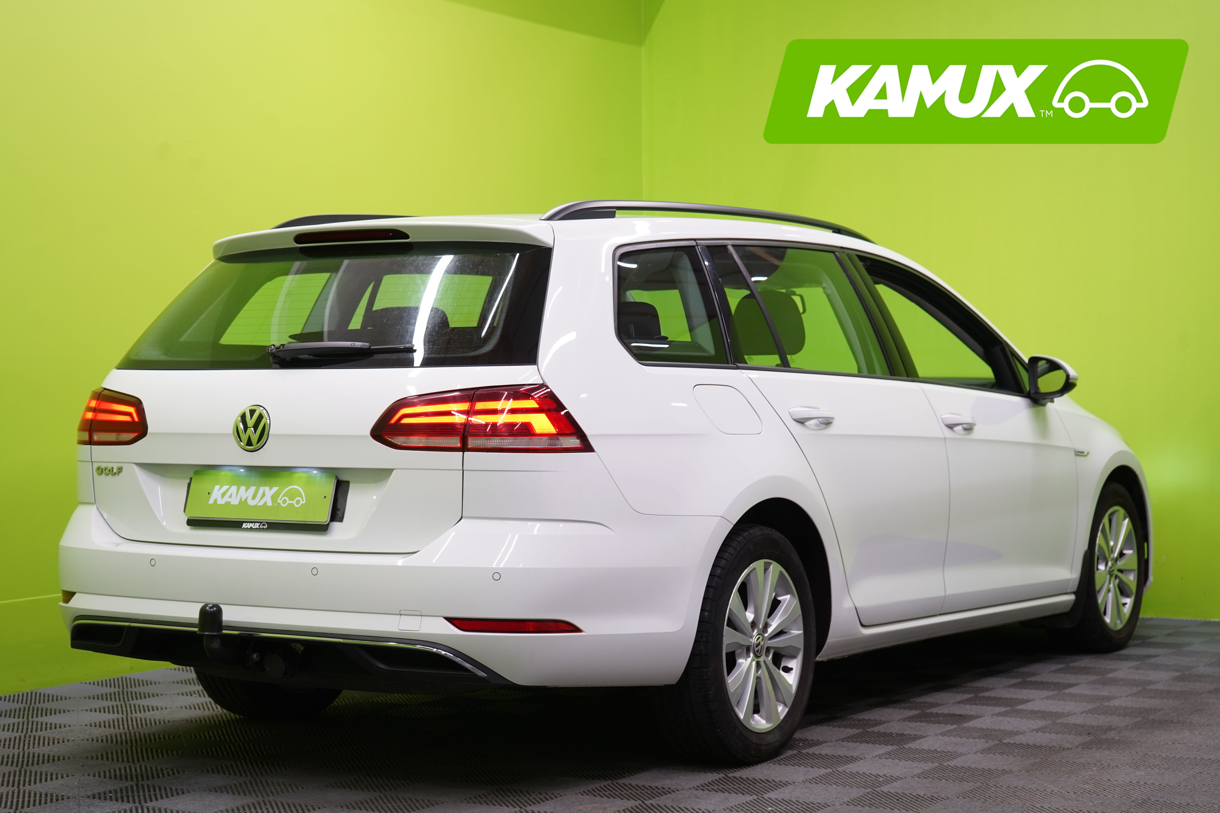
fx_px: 2169
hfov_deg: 31.4
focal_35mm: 64
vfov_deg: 21.2
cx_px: 610
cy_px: 406
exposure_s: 1/30
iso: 400
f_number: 5.6
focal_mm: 64
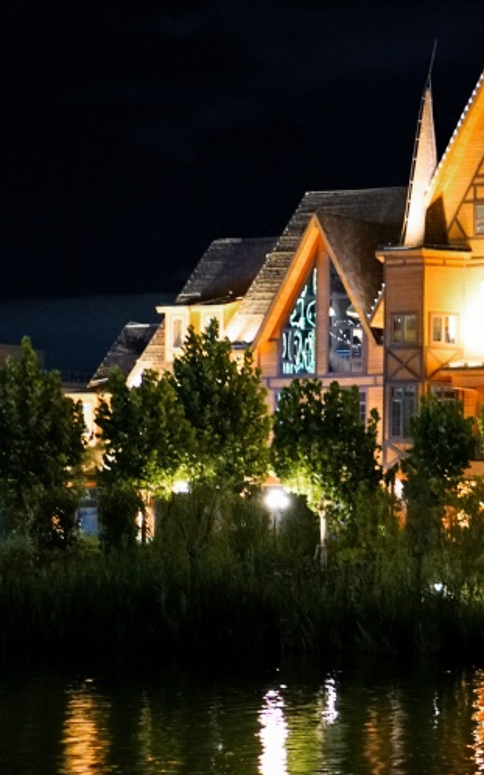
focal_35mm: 135
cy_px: 549
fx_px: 2851
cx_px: 697
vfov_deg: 15.4
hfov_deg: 9.5
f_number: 2
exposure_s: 1/30
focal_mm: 55
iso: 3200
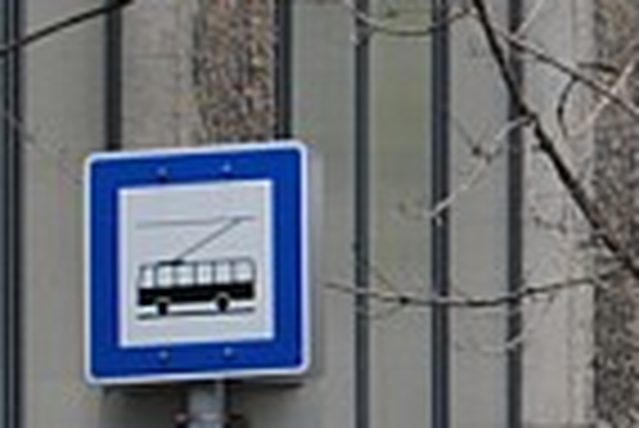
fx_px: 10601
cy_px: 547
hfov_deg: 3.4
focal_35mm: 597
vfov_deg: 2.3
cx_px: 1251
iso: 200
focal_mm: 55
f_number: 5.6
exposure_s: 1/125
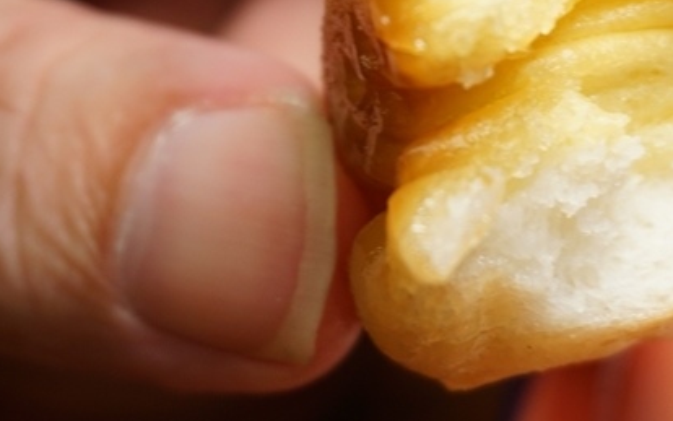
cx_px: 588
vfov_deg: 9.6
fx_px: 2495
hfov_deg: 15.2
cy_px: 129
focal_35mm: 136
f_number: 5.6
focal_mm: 36
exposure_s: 1/60
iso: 320
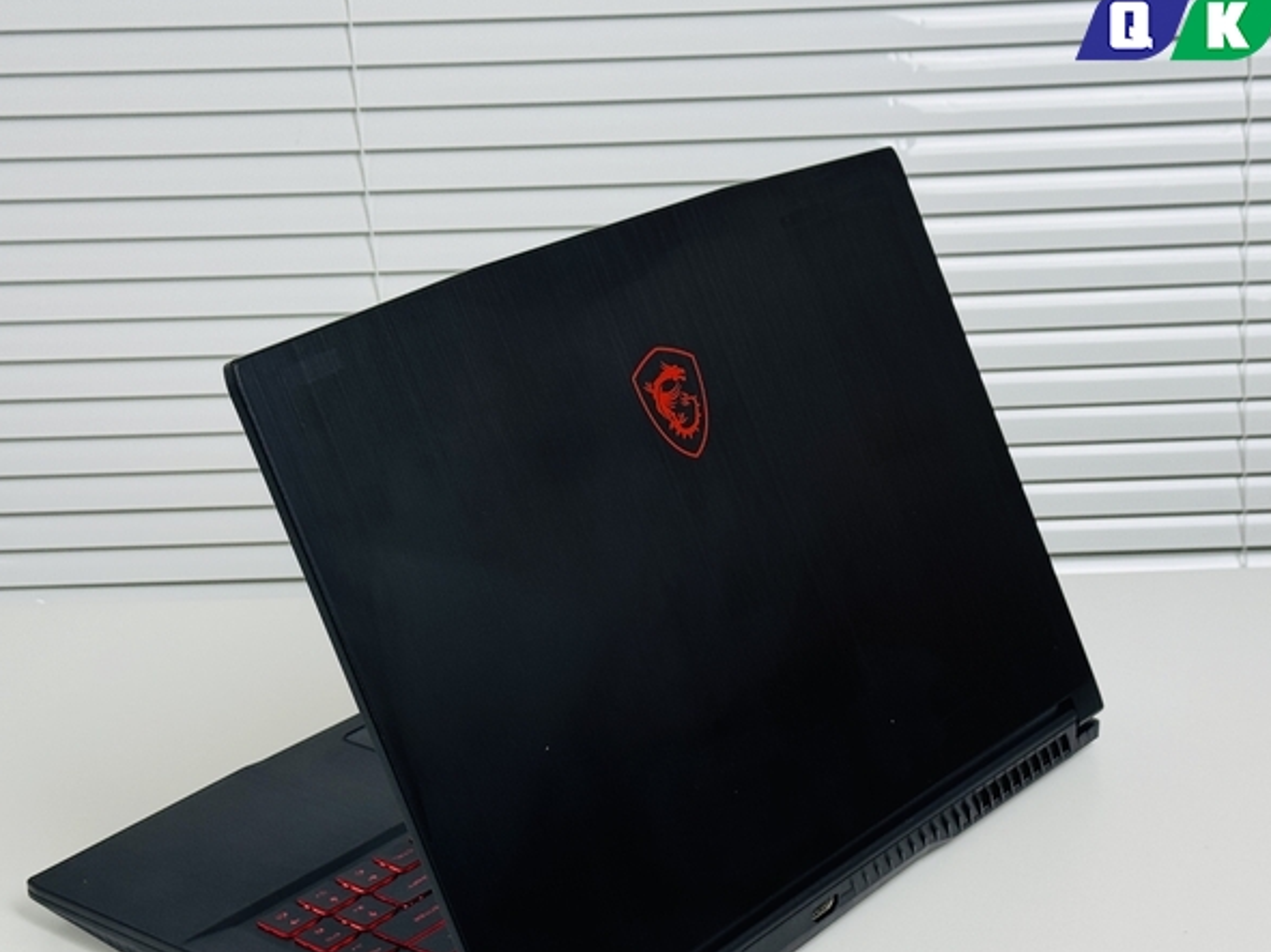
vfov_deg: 22.5
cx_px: 665
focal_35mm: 65
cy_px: 593
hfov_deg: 29.8
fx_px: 2386
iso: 50
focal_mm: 6.76
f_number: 1.78
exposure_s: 1/100
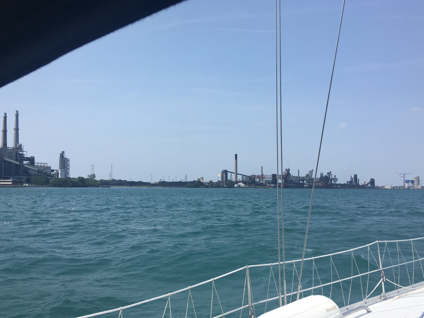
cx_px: 215
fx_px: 392
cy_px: 169
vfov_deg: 44.1
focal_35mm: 32
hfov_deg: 56.8
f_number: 2.2
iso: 25
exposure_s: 1/2079
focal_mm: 4.15
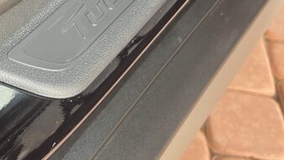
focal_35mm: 86
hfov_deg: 23.7
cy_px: -14
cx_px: 6
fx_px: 648
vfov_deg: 13.8
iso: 125
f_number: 1.5
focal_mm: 5.7
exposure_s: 1/90
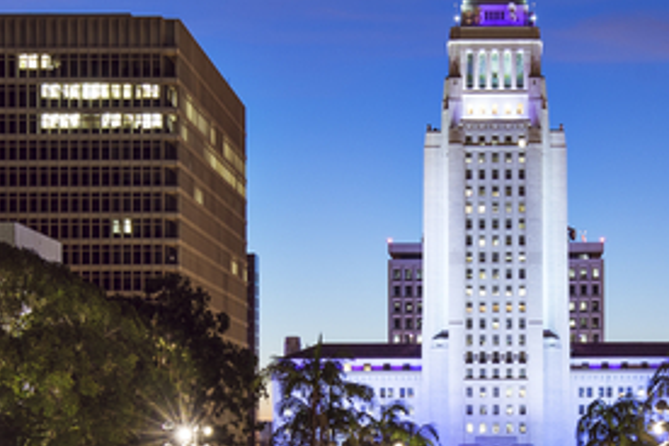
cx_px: 485
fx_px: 2360
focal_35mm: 127
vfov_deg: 10.7
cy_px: 471
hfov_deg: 16.1
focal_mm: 35
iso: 100
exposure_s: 20
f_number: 8
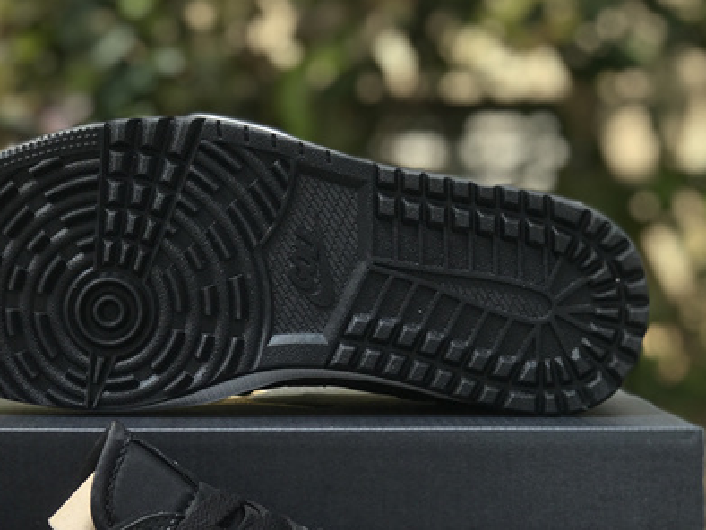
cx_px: 278
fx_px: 2184
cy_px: 457
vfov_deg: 13.7
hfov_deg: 18.3
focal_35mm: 107
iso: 20
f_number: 2.8
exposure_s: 1/171
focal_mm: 6.6
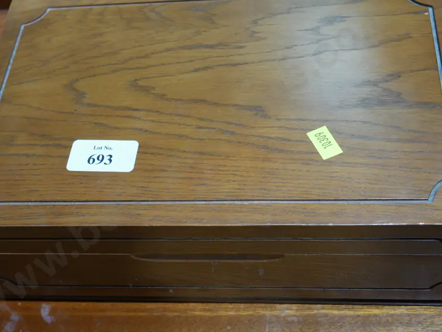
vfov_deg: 25.2
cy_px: 155
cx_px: 192
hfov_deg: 33.2
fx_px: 741
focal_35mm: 58
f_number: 5.2
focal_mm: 24
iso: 500
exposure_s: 1/60
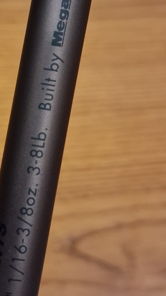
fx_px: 516
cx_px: -14
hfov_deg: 17.7
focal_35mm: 66
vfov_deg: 31.7
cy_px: 105
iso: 400
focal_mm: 4
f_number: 1.8
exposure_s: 1/33
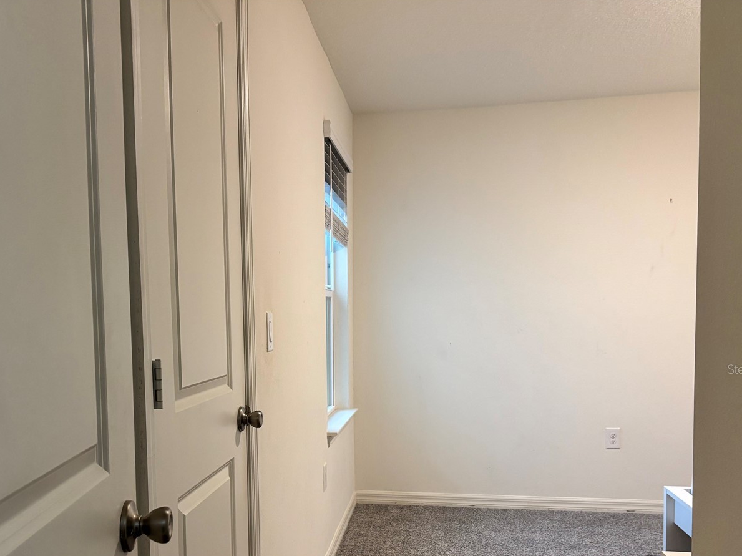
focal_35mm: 35
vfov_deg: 40.2
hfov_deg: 52.2
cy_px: 369
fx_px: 750
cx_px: 287
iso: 250
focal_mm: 5.96
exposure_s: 1/60
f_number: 1.6
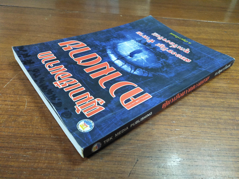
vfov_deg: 66.0
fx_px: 138
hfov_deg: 81.7
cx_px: 120
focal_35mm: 20
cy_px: 90
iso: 439
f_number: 2.2
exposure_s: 1/33
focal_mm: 3.46
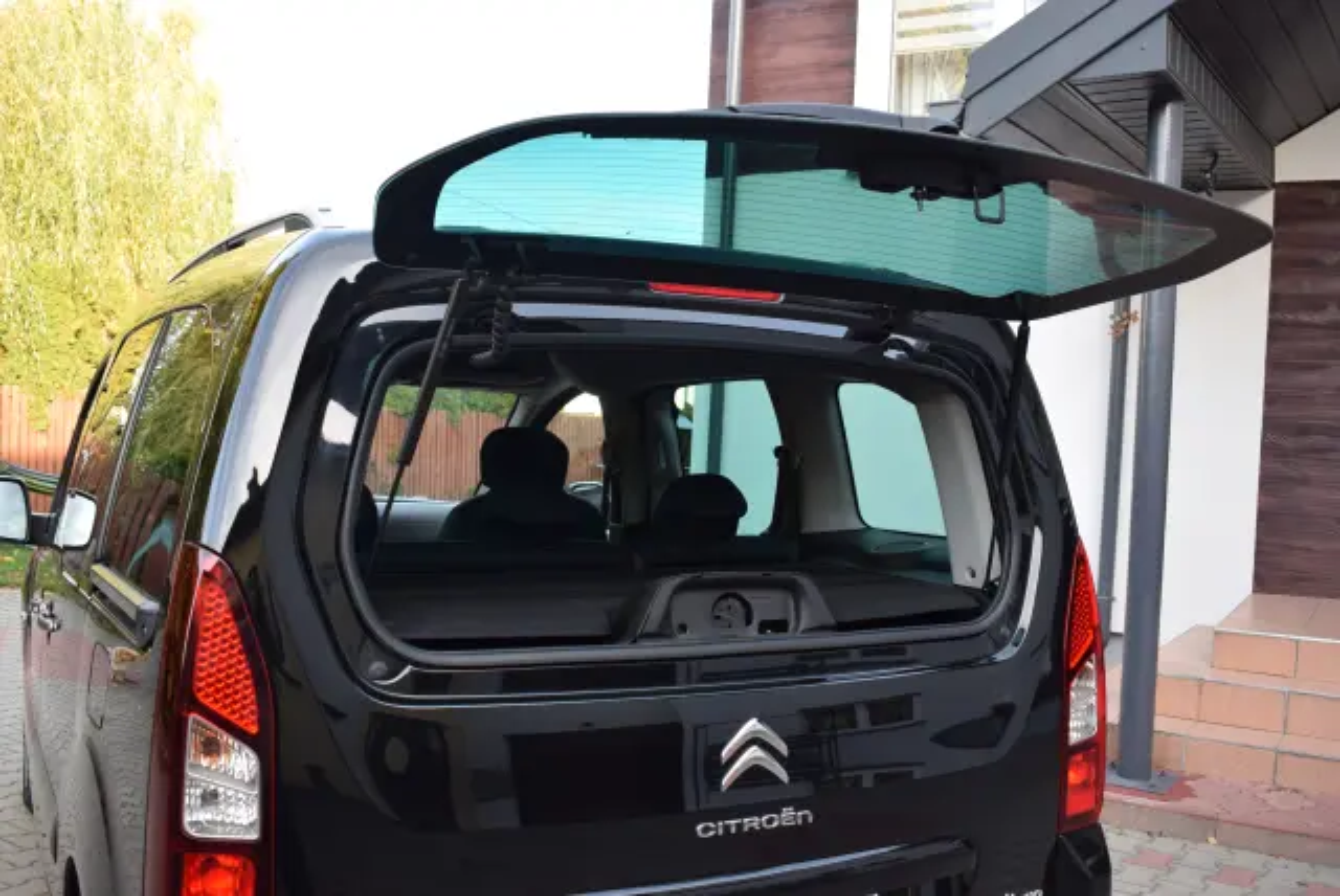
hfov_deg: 53.1
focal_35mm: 36
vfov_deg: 36.9
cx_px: 670
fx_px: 1341
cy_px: 448
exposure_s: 1/125
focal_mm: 24
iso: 400
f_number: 5.6
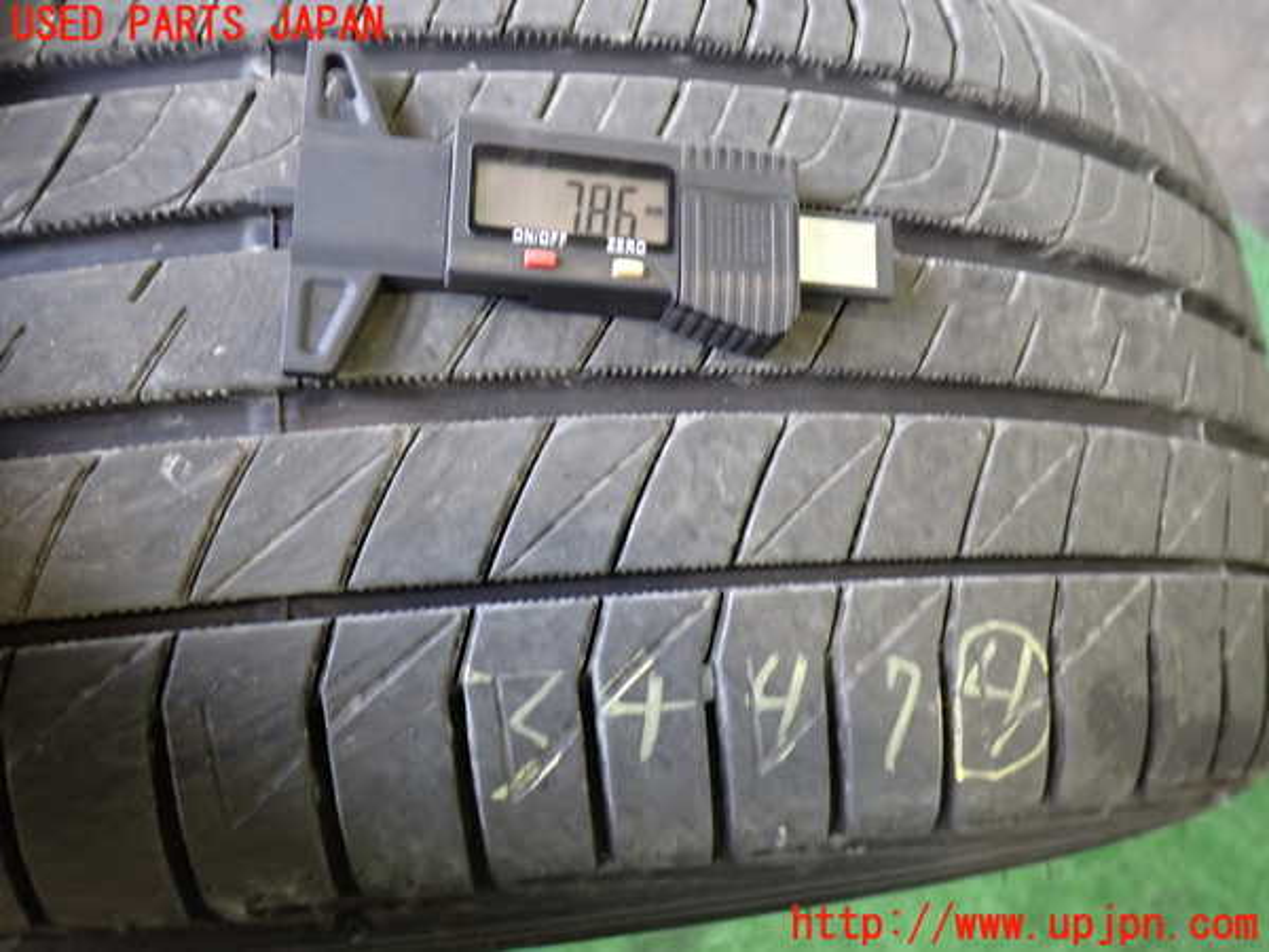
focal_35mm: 30
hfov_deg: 60.0
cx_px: 634
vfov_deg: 46.8
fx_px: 1100
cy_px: 476
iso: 250
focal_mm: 5.4
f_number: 2.3
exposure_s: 1/30
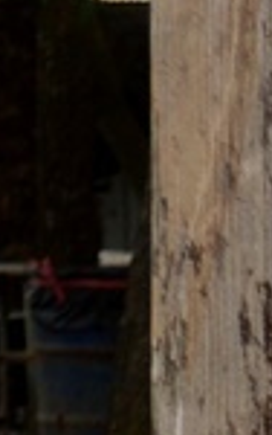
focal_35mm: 417
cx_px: 1389
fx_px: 4936
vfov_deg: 5.0
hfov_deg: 3.0
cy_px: 863
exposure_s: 1/200
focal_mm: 40
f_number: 5.6
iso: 100
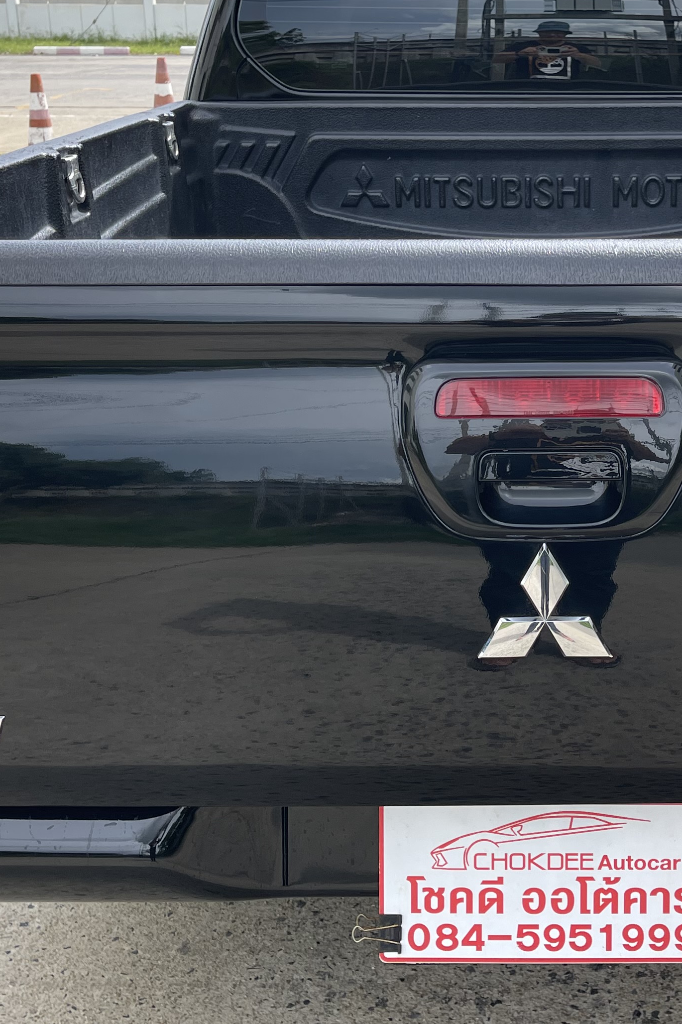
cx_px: 547
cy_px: 411
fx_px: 1450
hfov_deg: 26.0
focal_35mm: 51
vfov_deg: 38.7
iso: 32
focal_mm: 5.1
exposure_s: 1/1266
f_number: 1.6
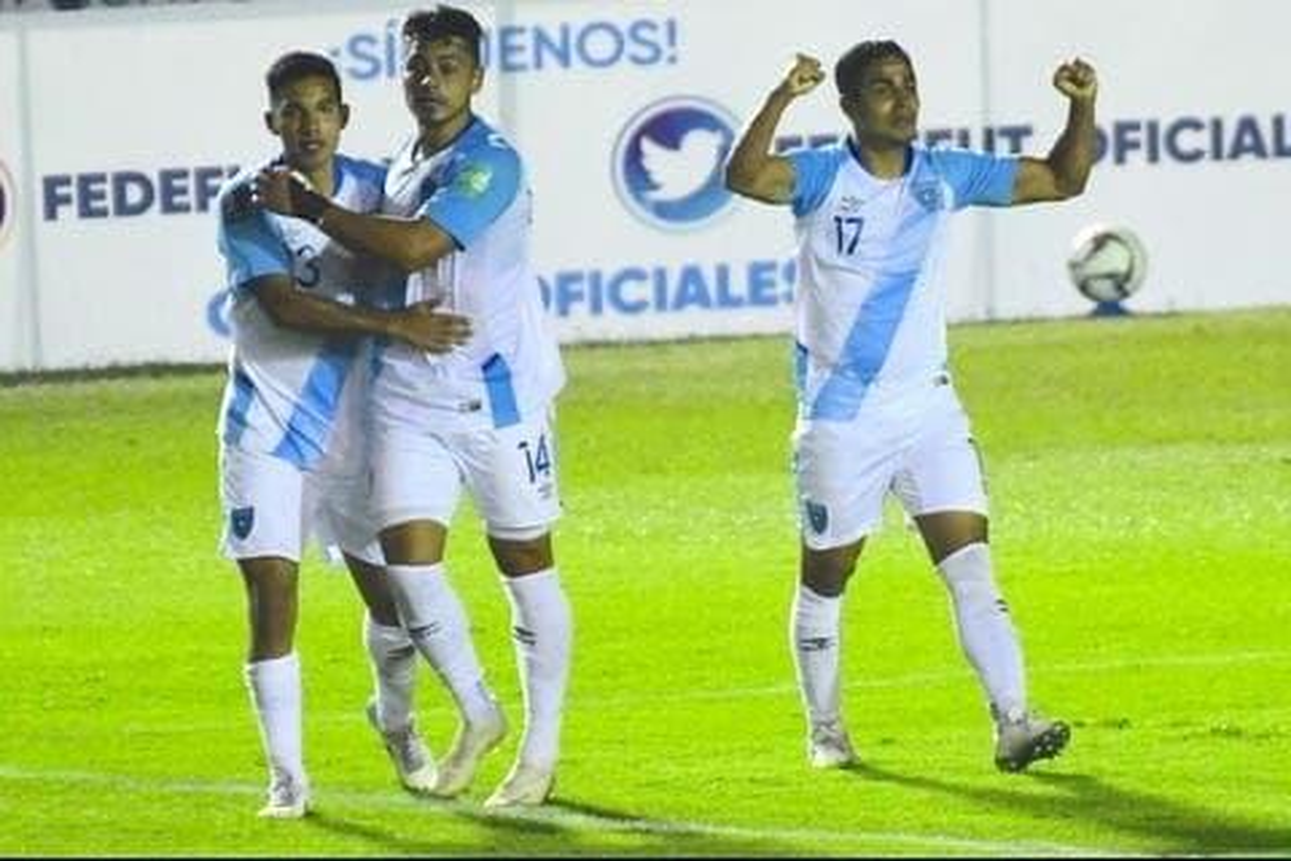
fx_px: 26894
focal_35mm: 750
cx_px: 646
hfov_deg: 2.7
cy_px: 430
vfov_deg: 1.8
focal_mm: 500
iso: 5000
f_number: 5.6
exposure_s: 1/1000
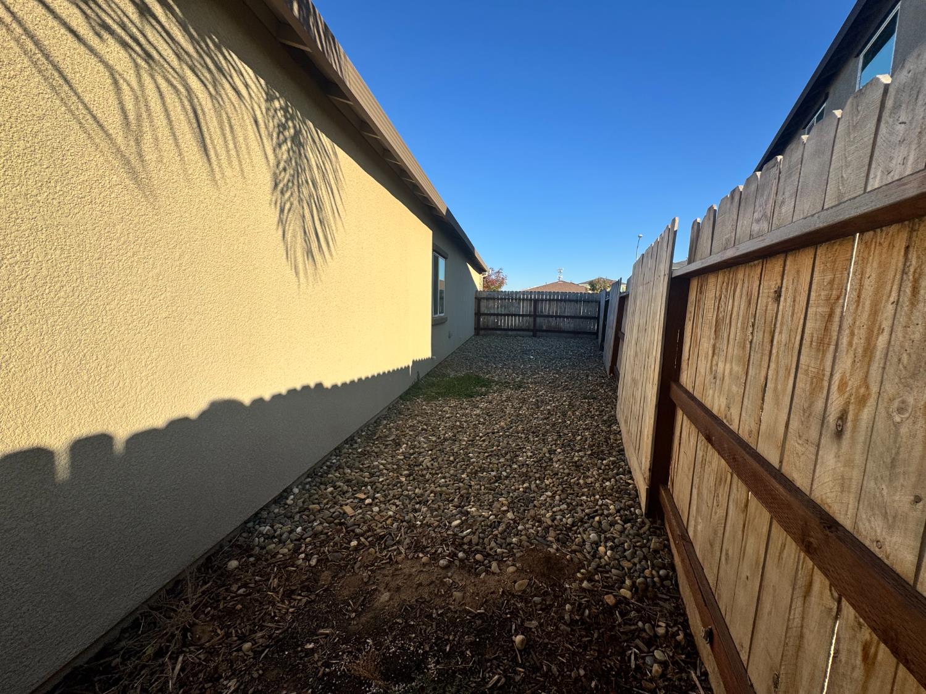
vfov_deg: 85.7
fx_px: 375
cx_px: 463
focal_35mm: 14
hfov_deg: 102.1
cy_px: 347
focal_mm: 2.22
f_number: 2.2
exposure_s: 1/1880
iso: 50
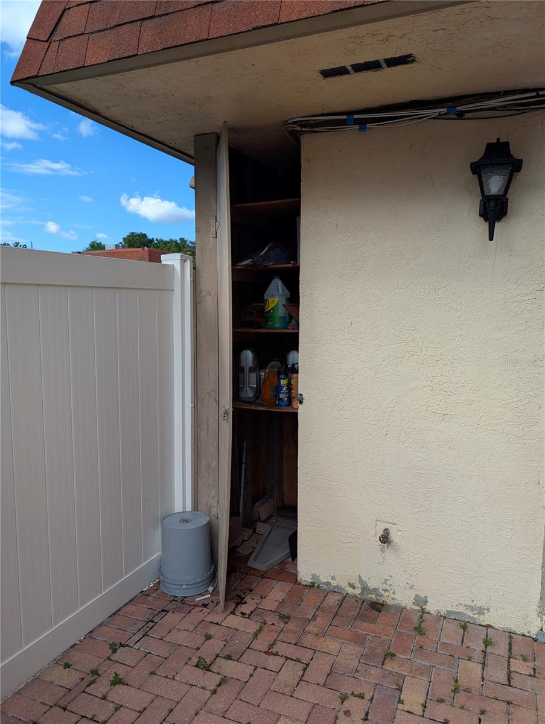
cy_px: 362
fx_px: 503
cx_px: 272
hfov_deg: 56.9
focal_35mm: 24
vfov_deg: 71.5
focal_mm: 6.9
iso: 24
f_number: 1.68
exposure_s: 1/858
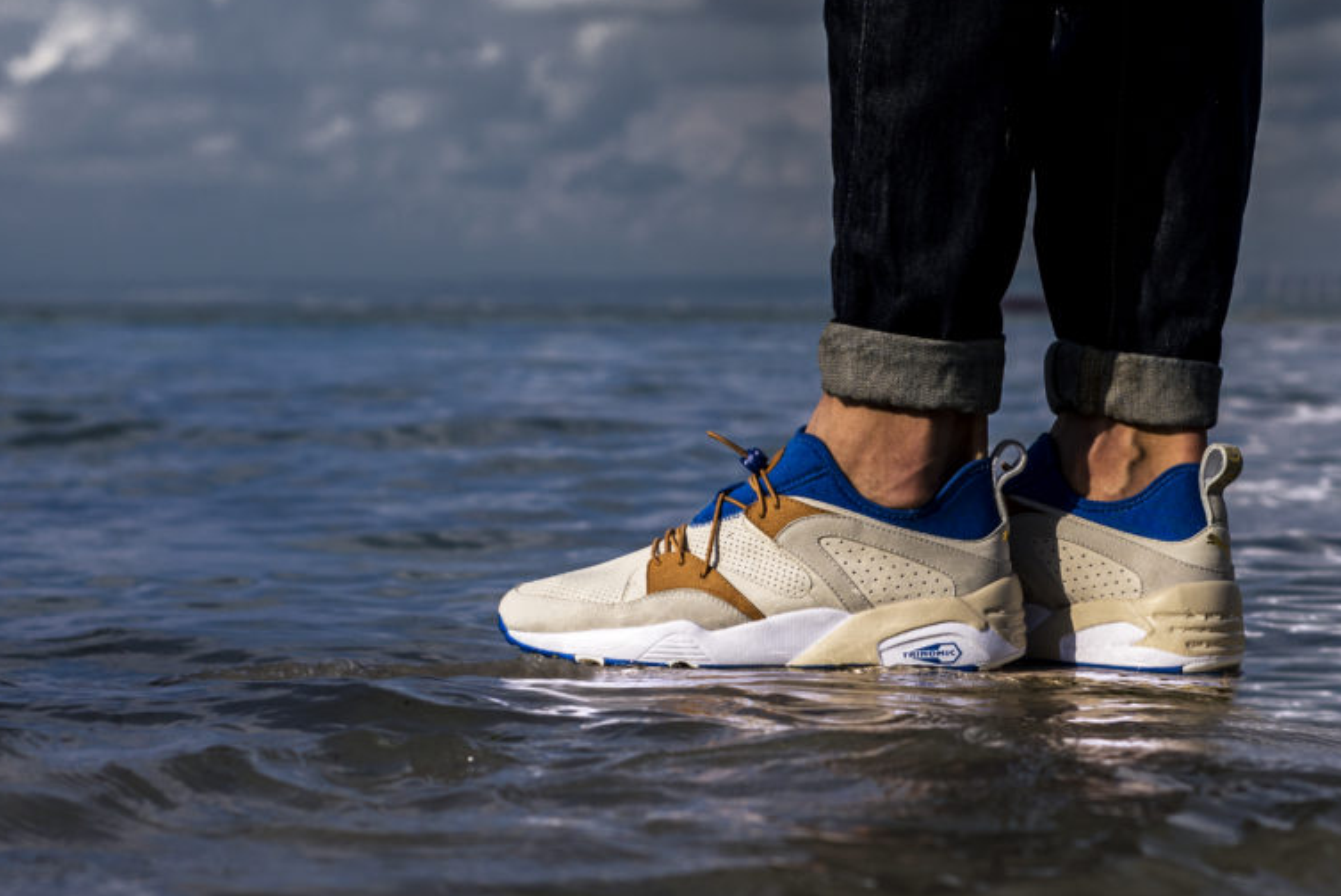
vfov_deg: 20.0
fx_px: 2534
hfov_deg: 29.6
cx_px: 605
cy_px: 342
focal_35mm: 68
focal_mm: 50
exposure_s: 1/4000
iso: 200
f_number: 5.6
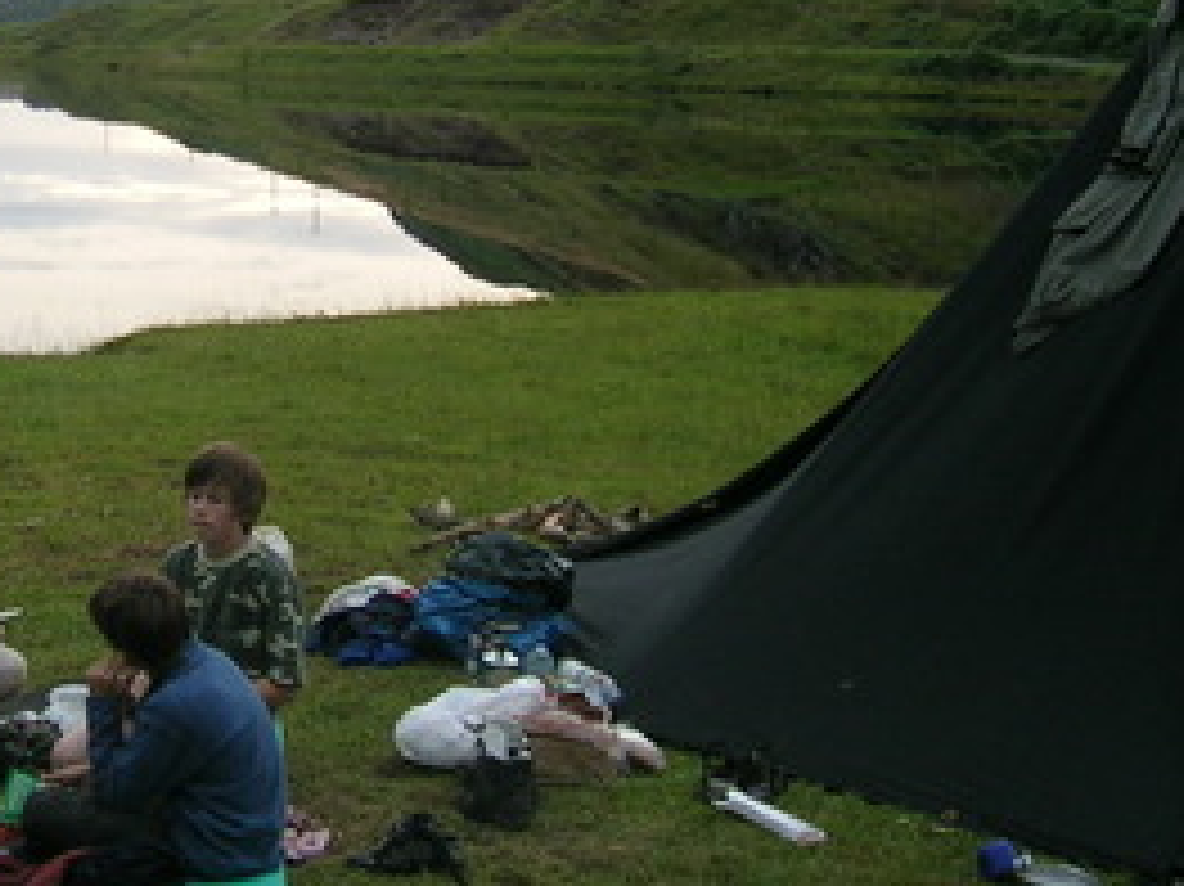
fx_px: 2735
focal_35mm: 80
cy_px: 207
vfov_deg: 18.3
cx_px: 59
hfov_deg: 23.6
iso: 50
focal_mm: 5.4
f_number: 2.8
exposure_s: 1/129
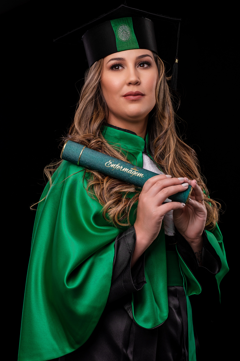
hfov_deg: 18.2
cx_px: 120
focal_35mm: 75
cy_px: 180
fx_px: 750
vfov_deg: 27.0
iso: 200
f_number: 7.1
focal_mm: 50
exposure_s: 1/100
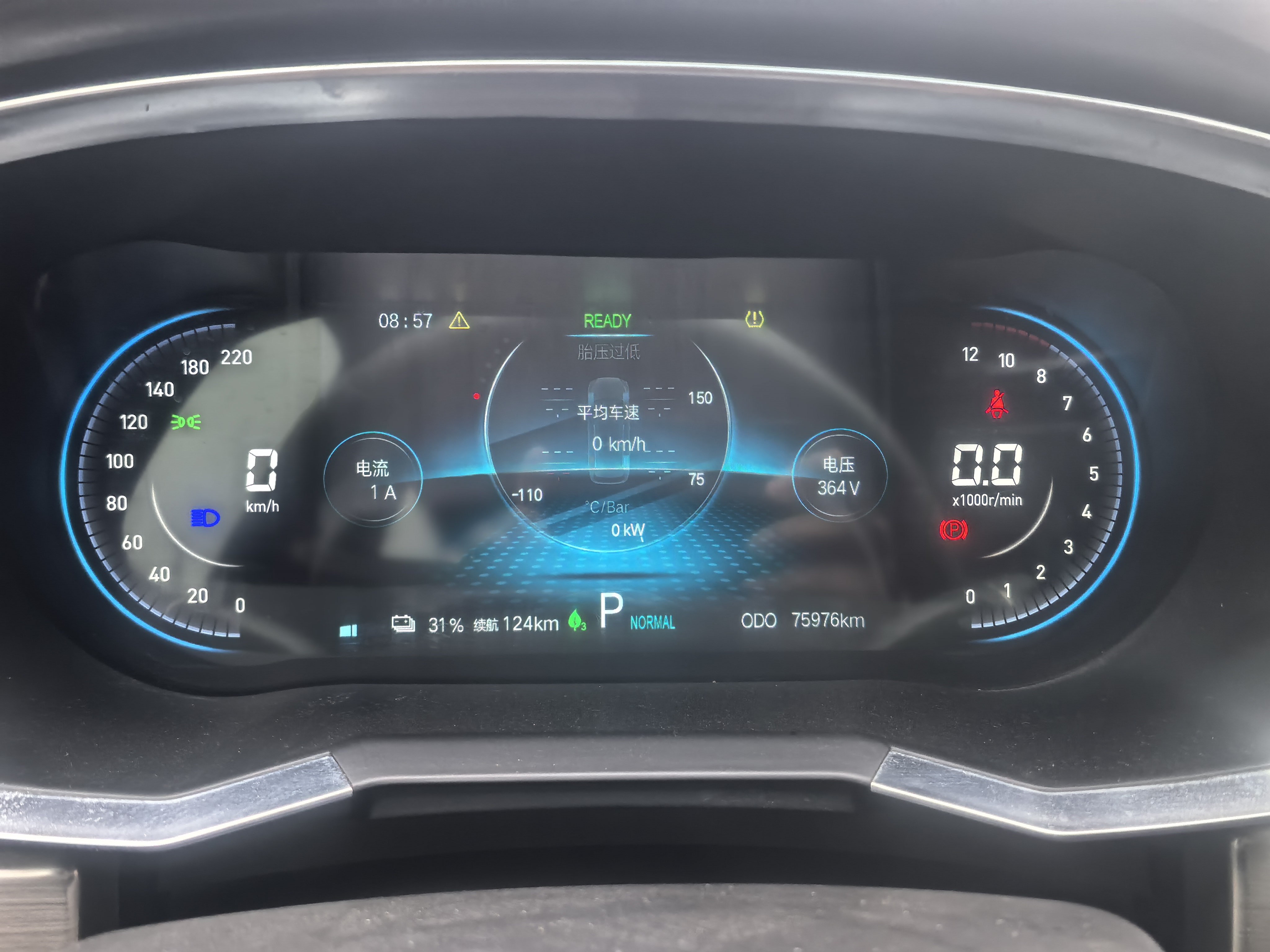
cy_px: 476
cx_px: 635
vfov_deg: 48.2
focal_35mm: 29
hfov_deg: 61.7
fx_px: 1064
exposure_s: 1/50
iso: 250
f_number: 2
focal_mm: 5.75
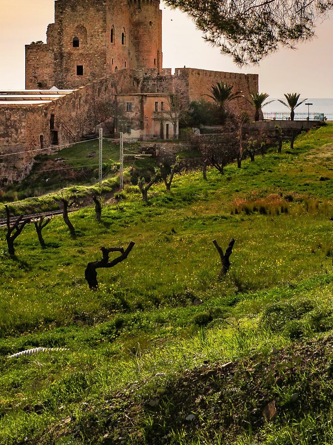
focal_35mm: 105
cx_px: 134
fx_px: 1347
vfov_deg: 18.5
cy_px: 61
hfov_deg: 14.1
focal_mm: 25
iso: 100
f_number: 8
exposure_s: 1/500
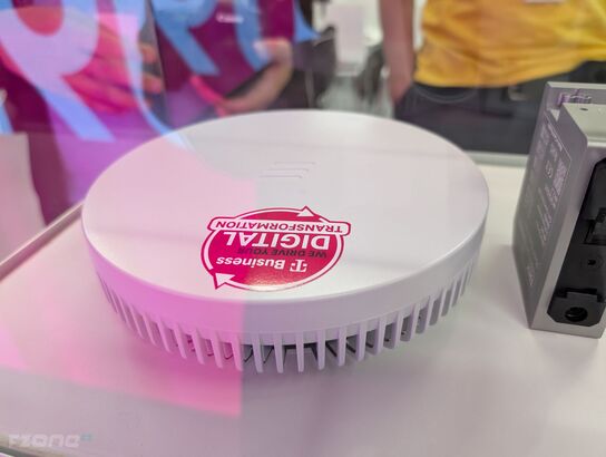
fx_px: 421
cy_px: 228
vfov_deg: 57.0
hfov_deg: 71.5
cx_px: 303
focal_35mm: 24
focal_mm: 6.9
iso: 1411
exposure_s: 1/974
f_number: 1.68
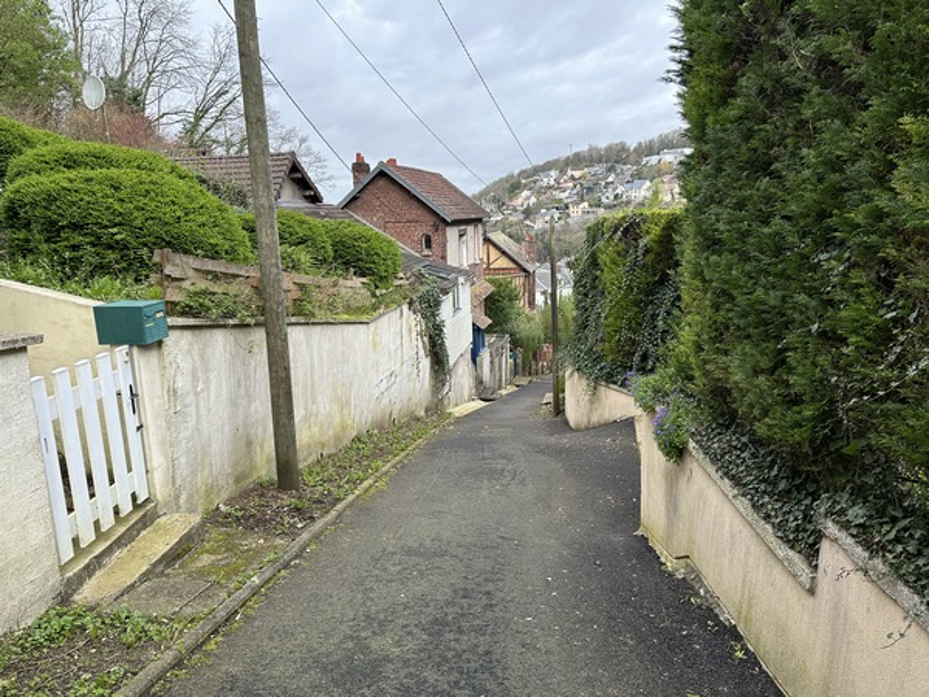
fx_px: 644
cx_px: 464
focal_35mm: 24
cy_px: 348
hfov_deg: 71.6
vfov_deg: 56.8
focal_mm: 6.86
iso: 80
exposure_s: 1/962
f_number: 1.78
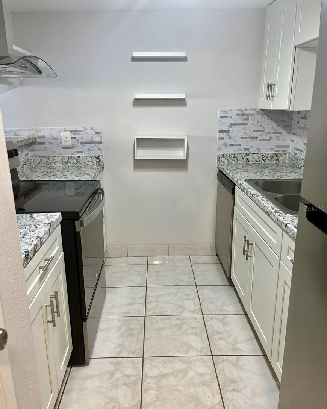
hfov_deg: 51.5
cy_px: 208
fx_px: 339
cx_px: 161
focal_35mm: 28
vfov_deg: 62.2
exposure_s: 1/120
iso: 125
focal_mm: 5.1
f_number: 1.6
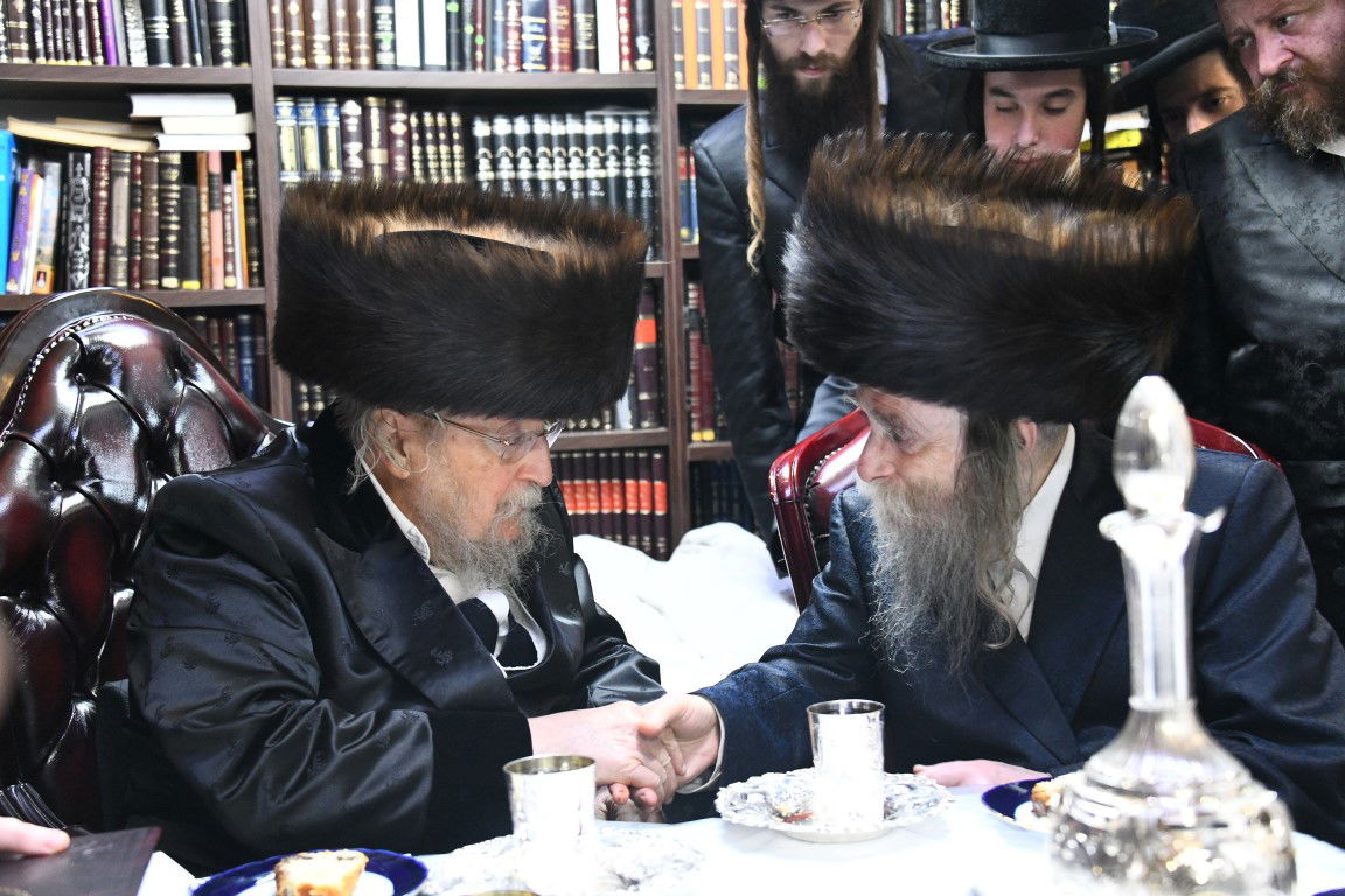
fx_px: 1868
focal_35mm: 50
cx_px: 672
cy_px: 448
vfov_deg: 27.0
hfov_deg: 39.6
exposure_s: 1/50
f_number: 5
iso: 5000
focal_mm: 50
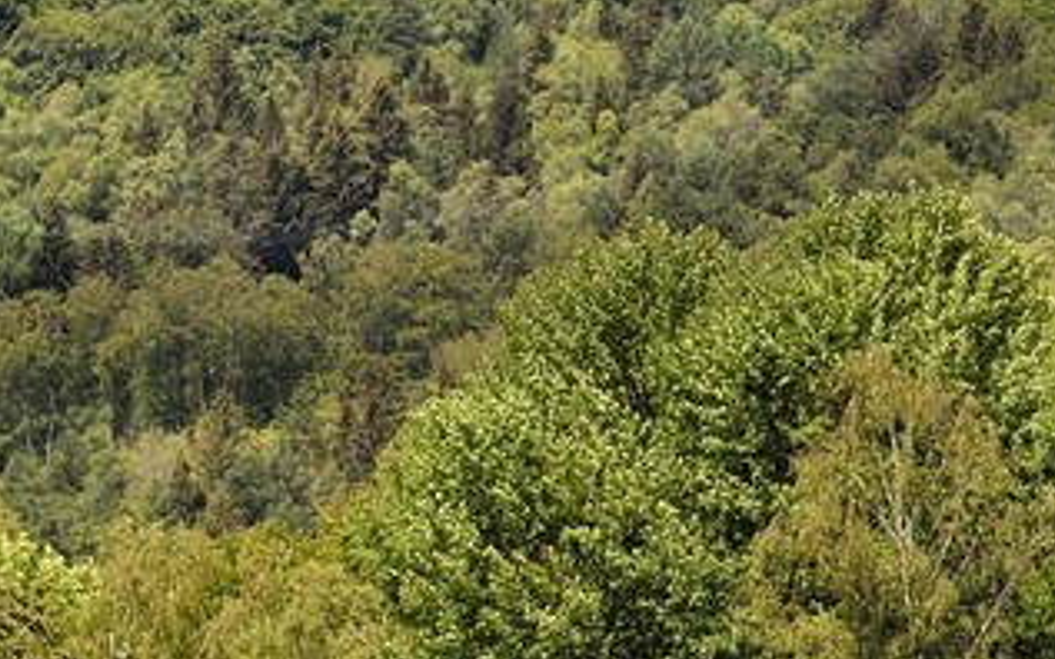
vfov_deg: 3.6
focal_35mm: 360
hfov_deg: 5.8
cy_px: -975
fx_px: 10349
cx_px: 203
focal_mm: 70
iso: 200
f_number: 7.1
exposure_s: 1/640
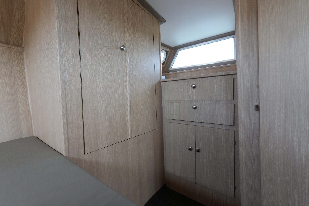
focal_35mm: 16
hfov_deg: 97.6
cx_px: 154
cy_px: 103
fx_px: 135
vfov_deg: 74.6
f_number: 8
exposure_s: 1/6
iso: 160
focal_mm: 10.5
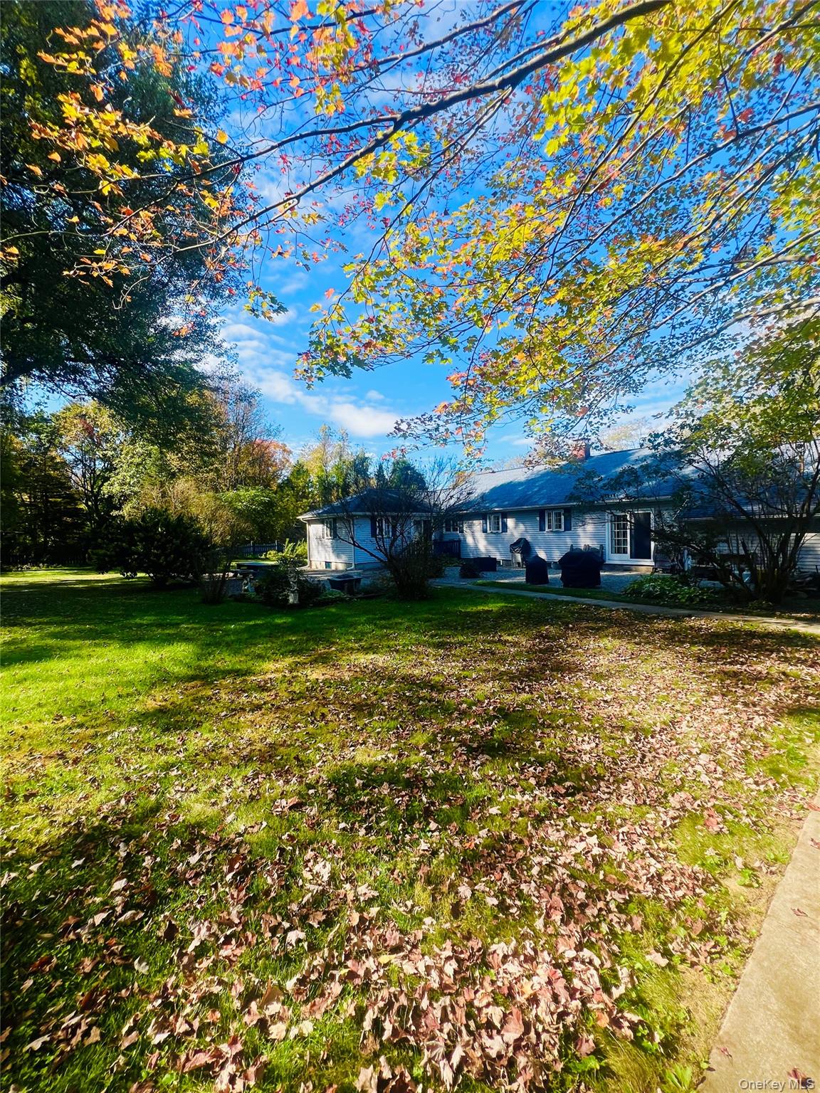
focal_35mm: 13
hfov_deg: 89.9
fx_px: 411
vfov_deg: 106.2
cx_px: 410
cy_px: 546
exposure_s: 1/582
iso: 32
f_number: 1.8
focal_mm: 1.57
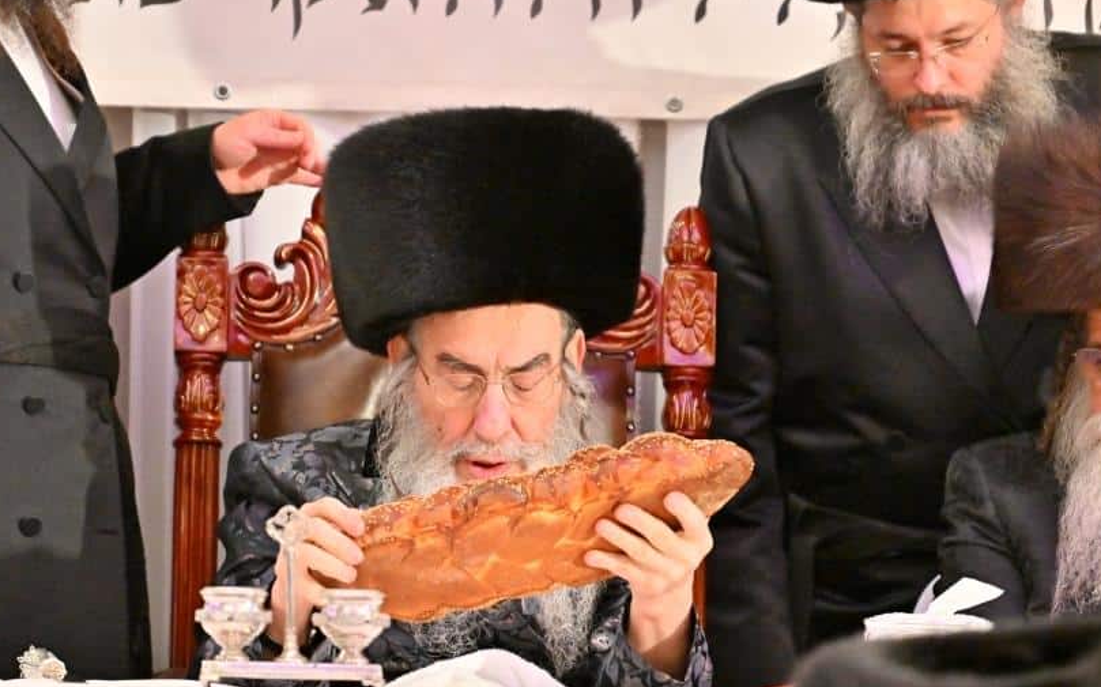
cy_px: 414
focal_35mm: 387
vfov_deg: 3.4
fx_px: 11608
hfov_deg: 5.4
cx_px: 510
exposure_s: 1/250
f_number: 2.8
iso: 2000
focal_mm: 200
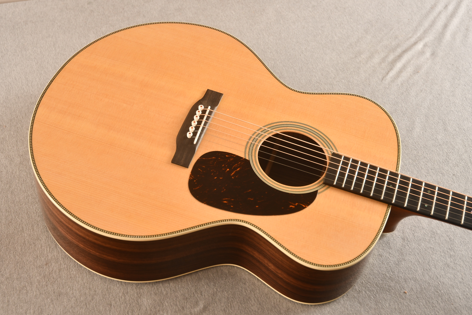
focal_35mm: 57
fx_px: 747
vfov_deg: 23.8
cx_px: 236
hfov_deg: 35.1
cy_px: 158
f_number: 4.5
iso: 200
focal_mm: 38
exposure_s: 1/20
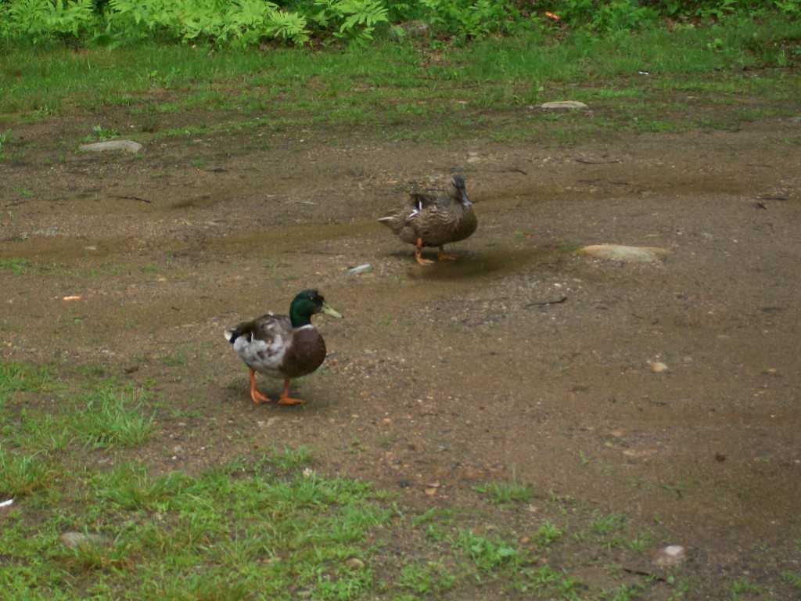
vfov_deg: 13.7
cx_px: 400
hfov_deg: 18.2
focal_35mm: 108
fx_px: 2499
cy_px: 300
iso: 140
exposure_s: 1/125
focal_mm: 18
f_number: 4.8
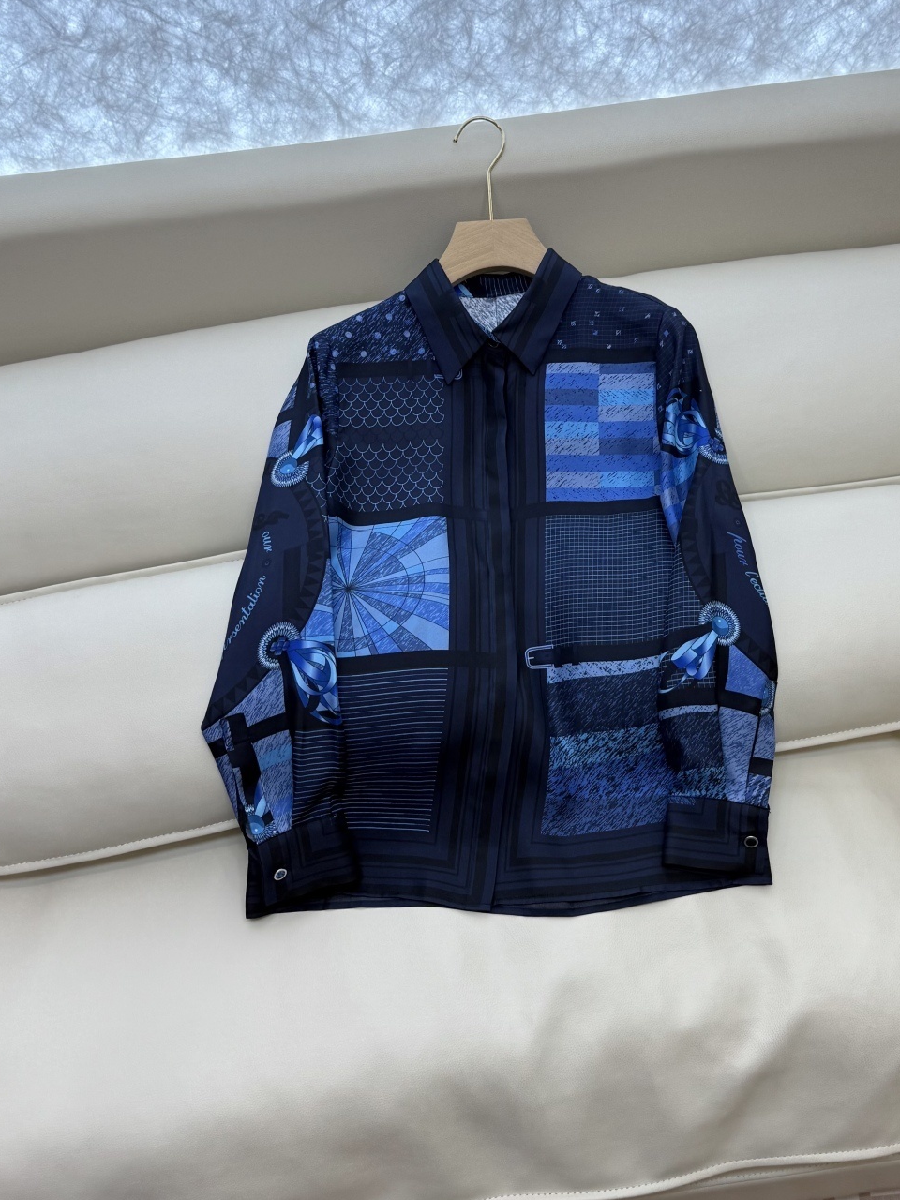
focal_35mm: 27
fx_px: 936
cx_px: 481
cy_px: 602
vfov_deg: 65.3
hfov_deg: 51.3
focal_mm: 6.76
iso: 64
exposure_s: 1/219
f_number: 1.78
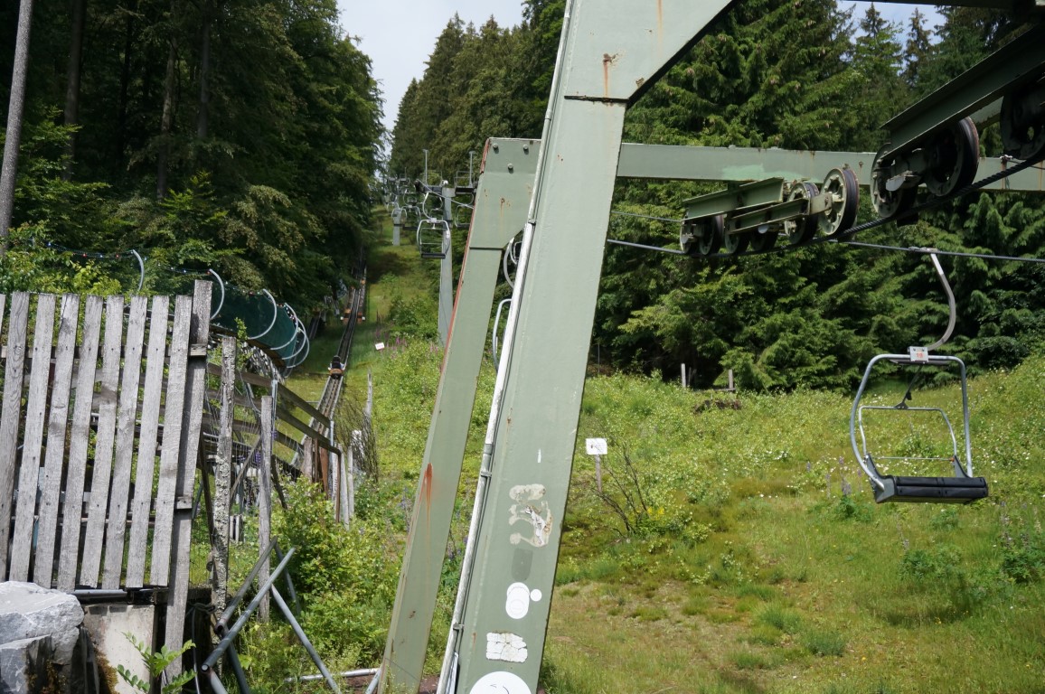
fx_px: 1087
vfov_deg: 35.4
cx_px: 522
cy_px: 347
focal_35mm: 38
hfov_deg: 51.3
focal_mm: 25
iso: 500
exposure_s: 1/4000
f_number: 4.5
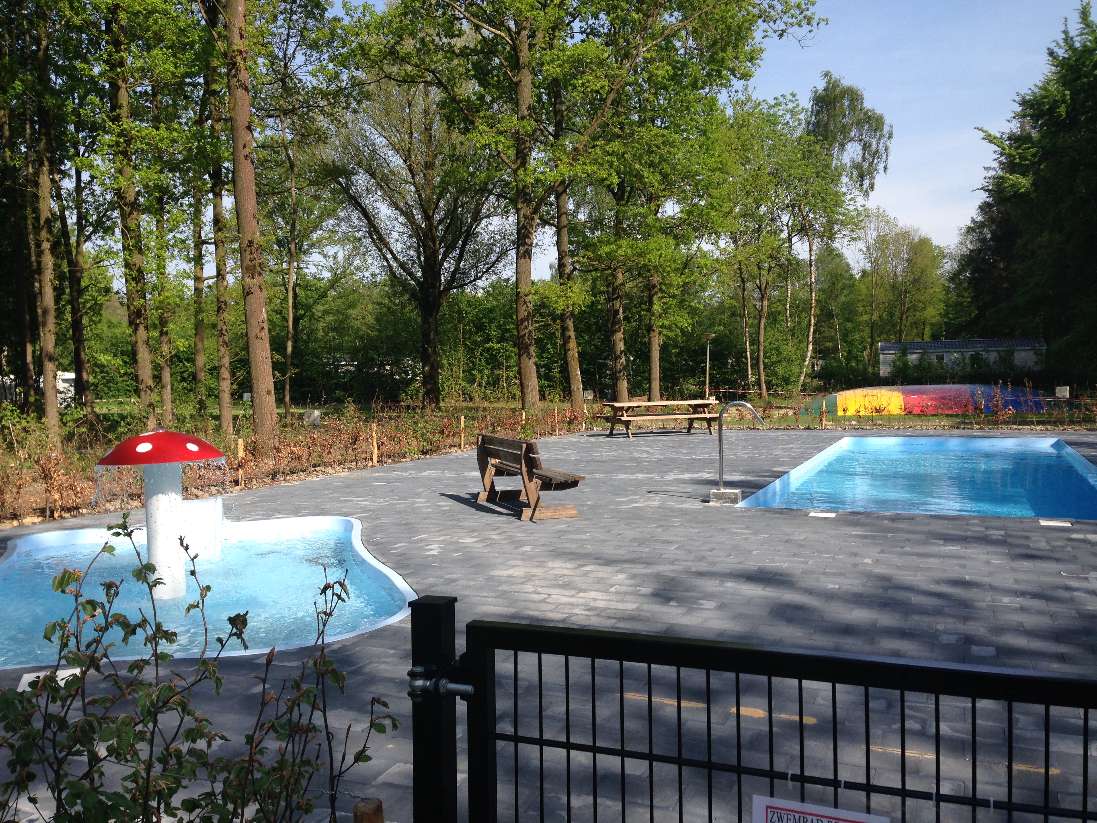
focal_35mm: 33
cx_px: 548
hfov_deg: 55.4
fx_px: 1046
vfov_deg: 42.9
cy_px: 412
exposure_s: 1/1232
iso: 50
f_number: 2.4
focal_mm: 4.12
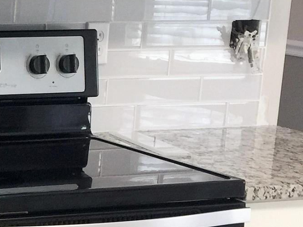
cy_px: 149
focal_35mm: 130
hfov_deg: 13.5
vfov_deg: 11.4
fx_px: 1138
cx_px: -255
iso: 40
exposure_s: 1/30
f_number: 2.2
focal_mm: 4.15
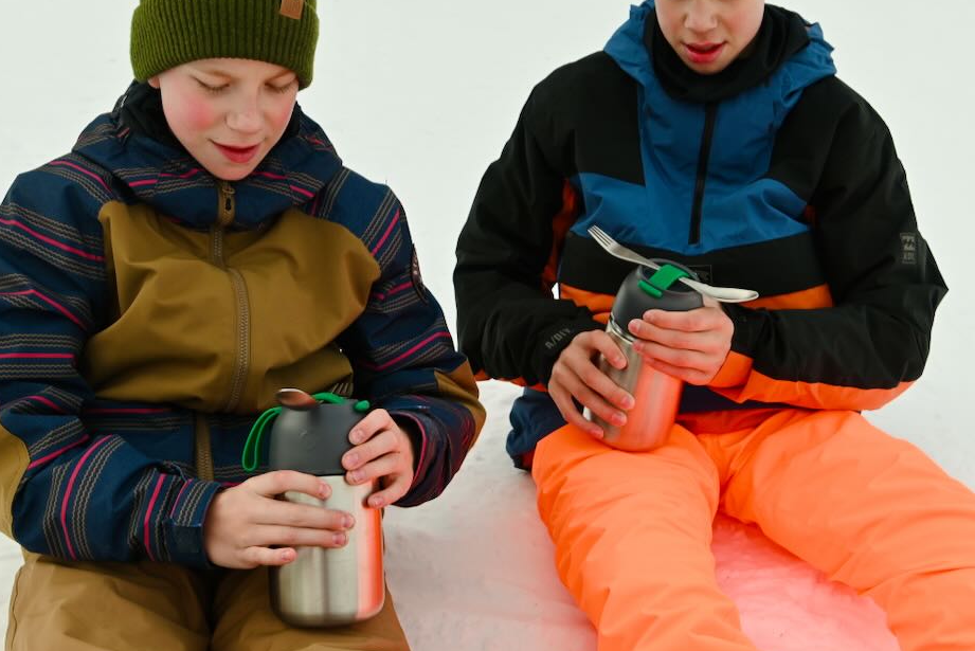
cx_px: 457
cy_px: 323
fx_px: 1165
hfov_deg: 45.4
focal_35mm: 43
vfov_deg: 31.2
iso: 180
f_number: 5.6
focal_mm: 24
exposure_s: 1/250
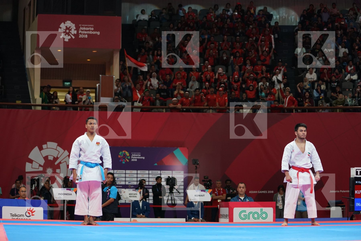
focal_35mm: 98
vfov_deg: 14.0
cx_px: 180
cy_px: 120
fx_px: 983
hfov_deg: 20.8
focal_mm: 98
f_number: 4
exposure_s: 1/500
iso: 2000
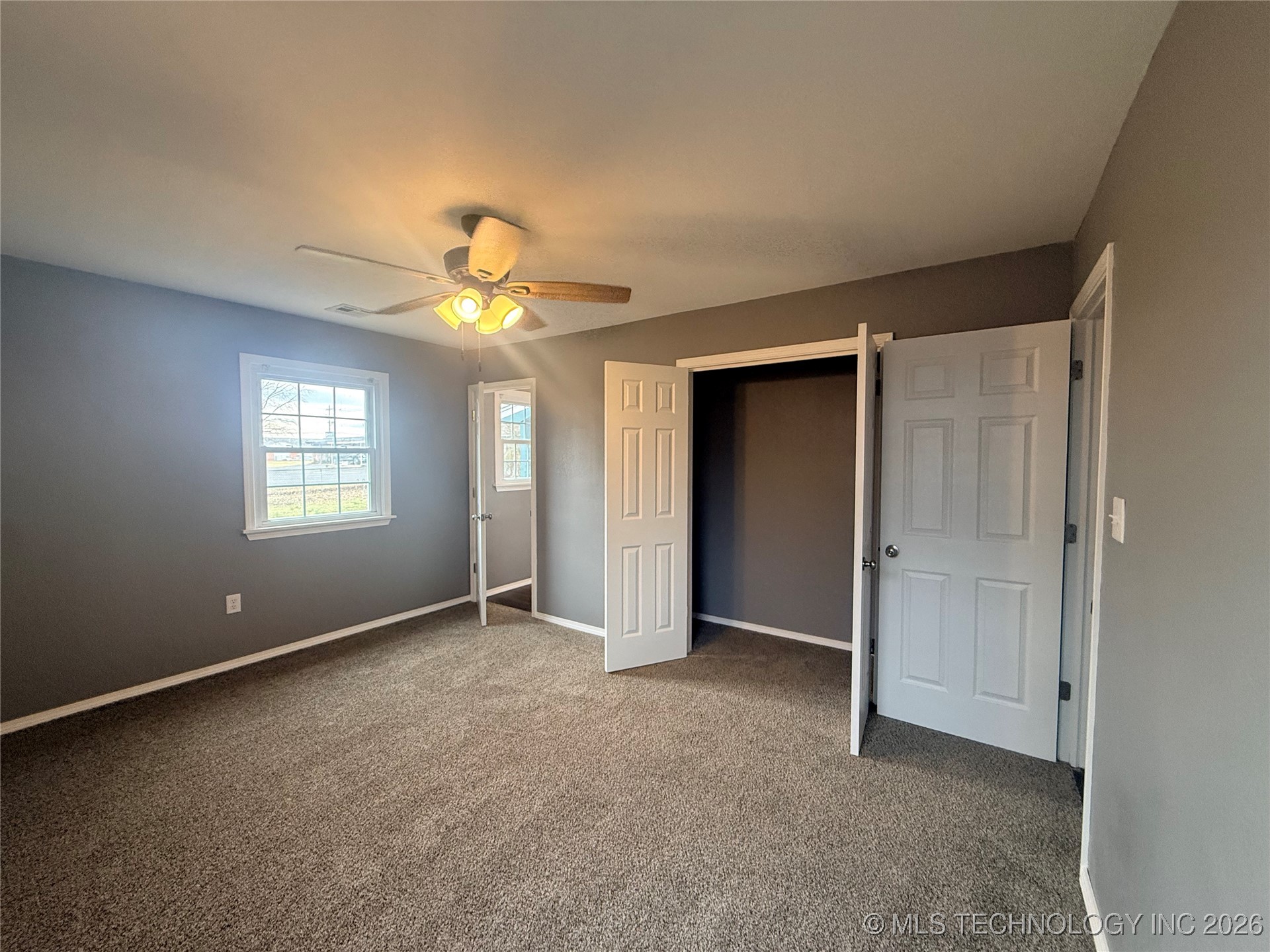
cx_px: 635
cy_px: 476
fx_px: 514
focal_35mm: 14
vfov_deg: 85.7
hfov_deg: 102.1
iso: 250
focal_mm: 2.22
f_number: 2.2
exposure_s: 1/120
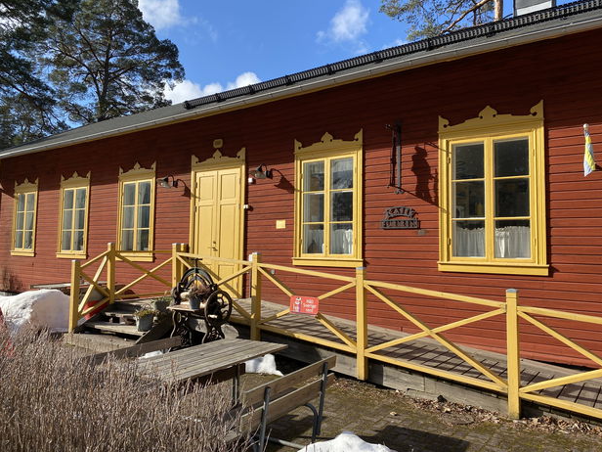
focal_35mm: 27
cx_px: 312
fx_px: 470
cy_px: 218
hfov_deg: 65.3
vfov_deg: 51.3
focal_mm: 4.25
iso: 32
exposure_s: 1/1565
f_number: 1.8
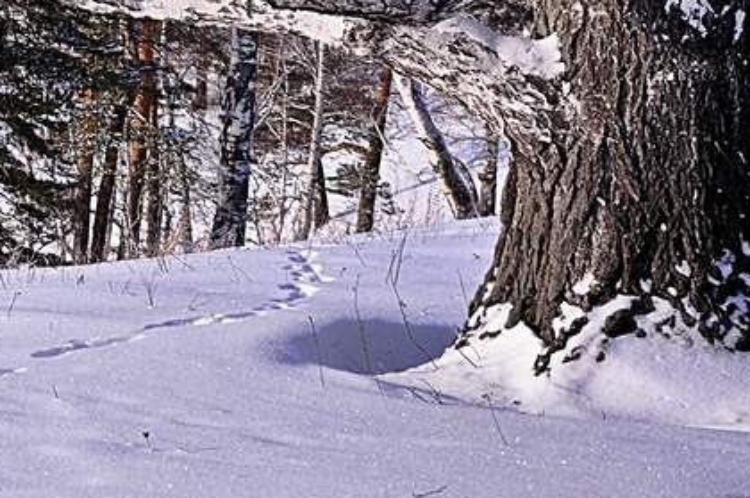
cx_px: -320
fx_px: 2497
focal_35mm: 120
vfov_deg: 11.1
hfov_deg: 15.9
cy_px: -173
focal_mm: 24
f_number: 6.3
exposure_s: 1/1600
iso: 400
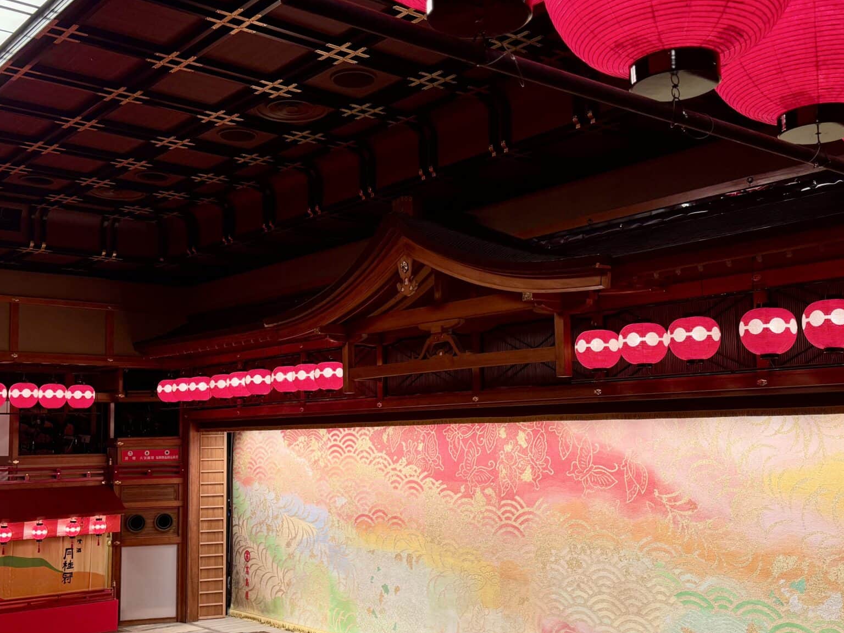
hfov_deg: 46.7
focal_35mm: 40
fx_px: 975
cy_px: 333
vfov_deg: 36.0
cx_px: 374
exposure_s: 1/60
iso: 160
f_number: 1.78
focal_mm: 6.76
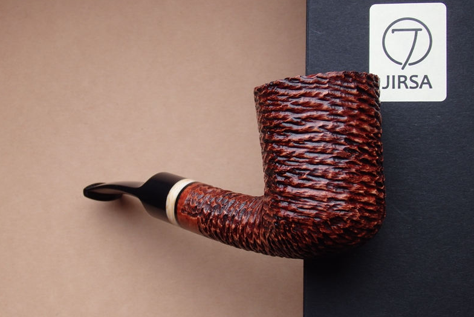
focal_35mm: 52
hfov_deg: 38.2
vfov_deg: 26.0
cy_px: 159
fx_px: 685
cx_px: 235
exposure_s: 1/25
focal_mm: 8.9
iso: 125
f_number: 4
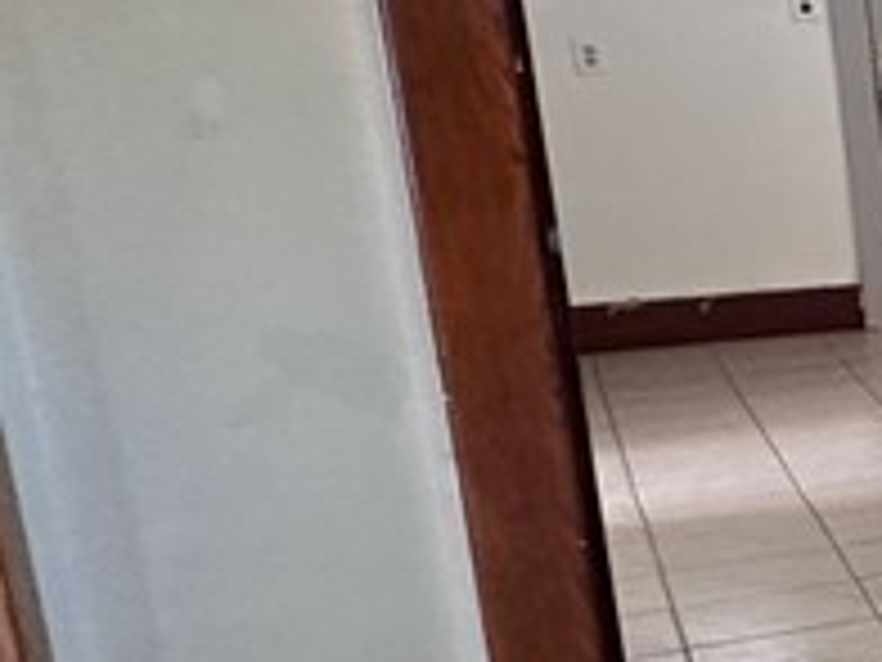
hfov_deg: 14.5
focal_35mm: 73
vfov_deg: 20.2
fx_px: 1860
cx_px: 2196
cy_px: 356
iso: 250
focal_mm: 2.22
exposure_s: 1/60
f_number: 2.2
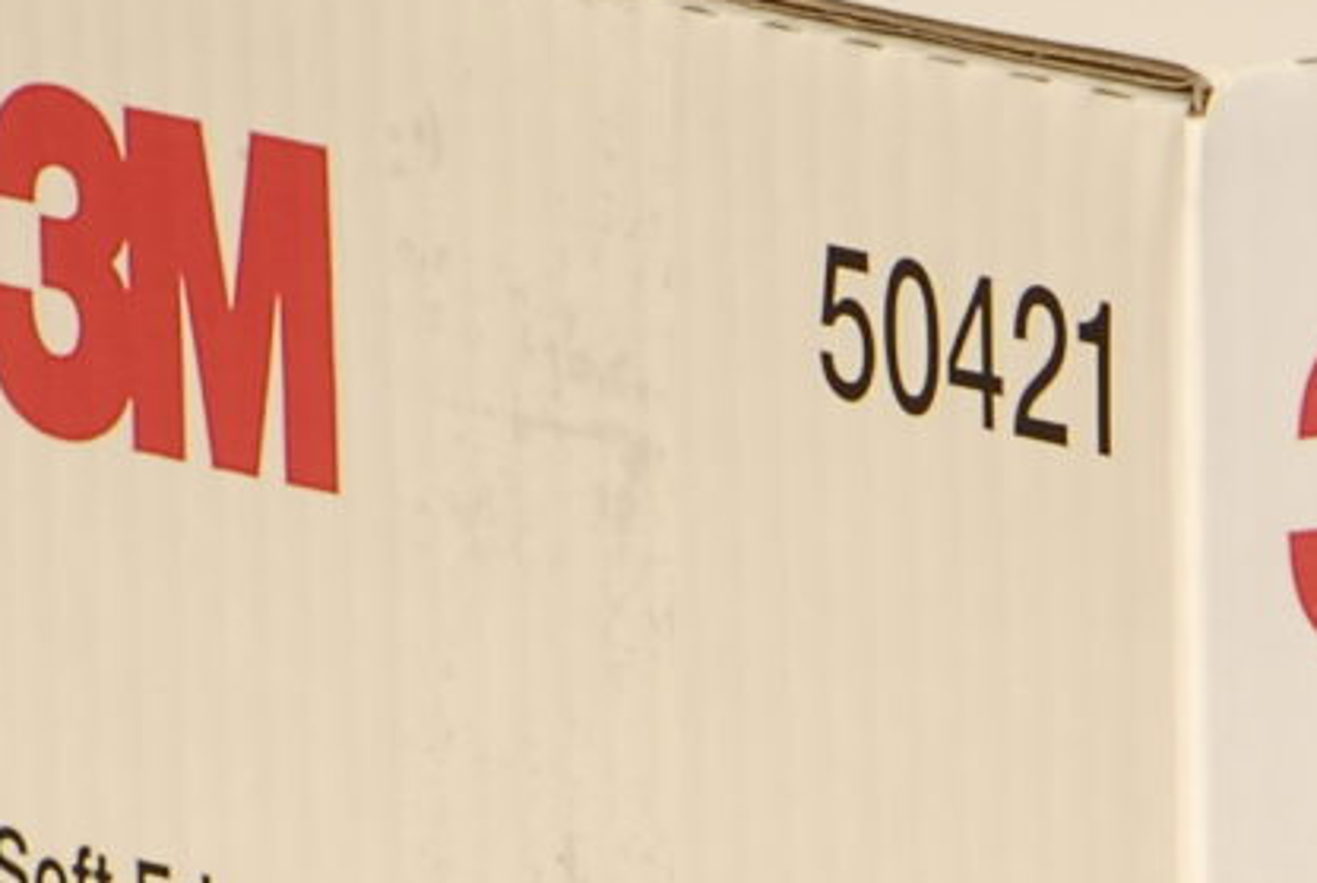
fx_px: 35515
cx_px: 2017
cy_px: 1684
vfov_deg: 1.4
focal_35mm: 969
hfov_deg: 2.1
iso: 100
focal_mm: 105
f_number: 11
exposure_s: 1/125
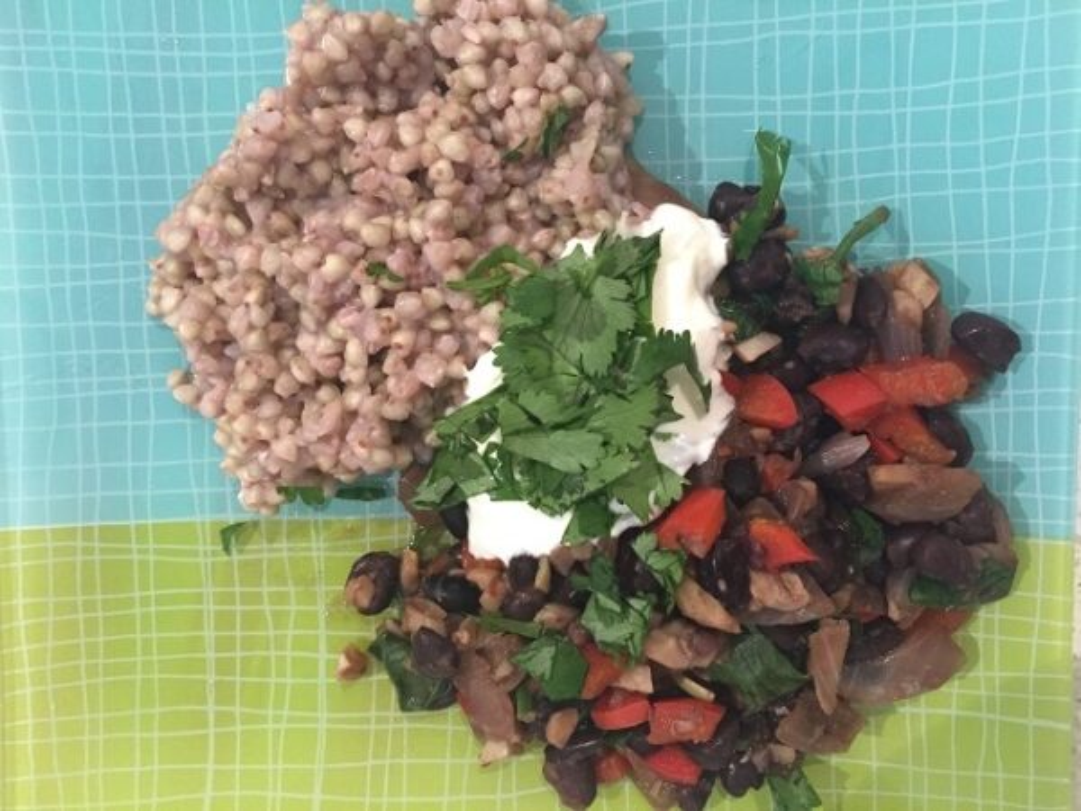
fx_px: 906
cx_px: 540
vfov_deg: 48.2
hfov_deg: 61.7
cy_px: 406
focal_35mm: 29
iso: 250
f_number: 2.2
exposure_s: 1/20
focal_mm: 4.15
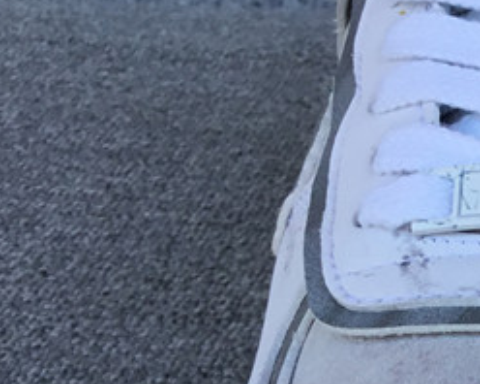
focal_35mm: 110
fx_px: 1561
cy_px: 441
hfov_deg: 15.5
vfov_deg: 13.7
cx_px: 803
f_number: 2.4
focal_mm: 3.3
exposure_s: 1/272
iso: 25
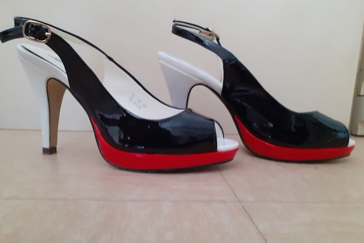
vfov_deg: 44.9
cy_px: 138
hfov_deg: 63.6
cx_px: 179
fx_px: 293
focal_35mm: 29
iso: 320
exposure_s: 1/25
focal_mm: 3.6
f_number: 1.9
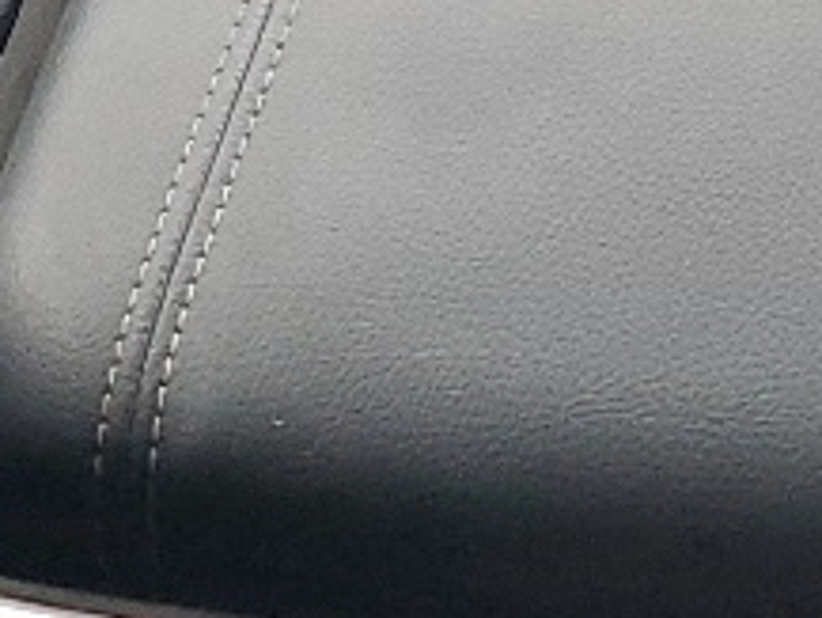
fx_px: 4562
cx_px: 1242
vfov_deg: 7.4
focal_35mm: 192
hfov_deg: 10.0
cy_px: -671
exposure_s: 1/60.2
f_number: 1.5
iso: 108
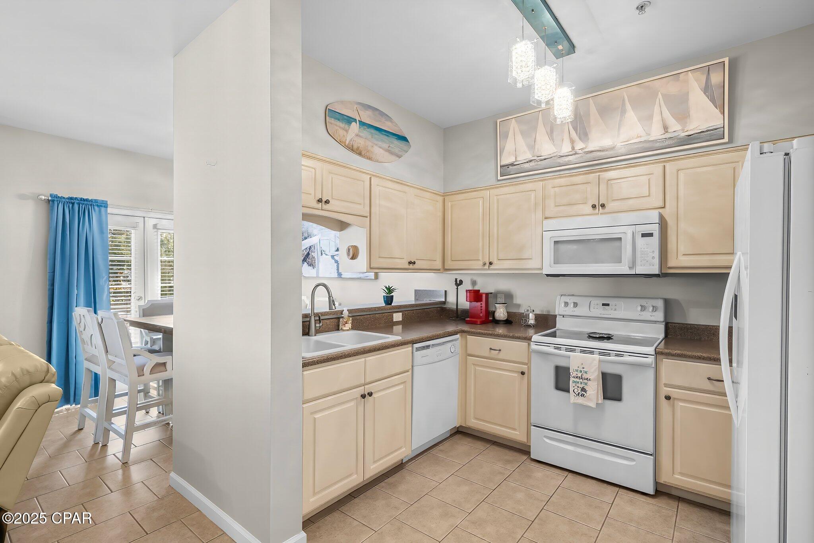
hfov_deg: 96.7
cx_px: 407
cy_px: 272
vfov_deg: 73.8
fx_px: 362
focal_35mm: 16
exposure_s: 1/8
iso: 400
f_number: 8
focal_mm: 16
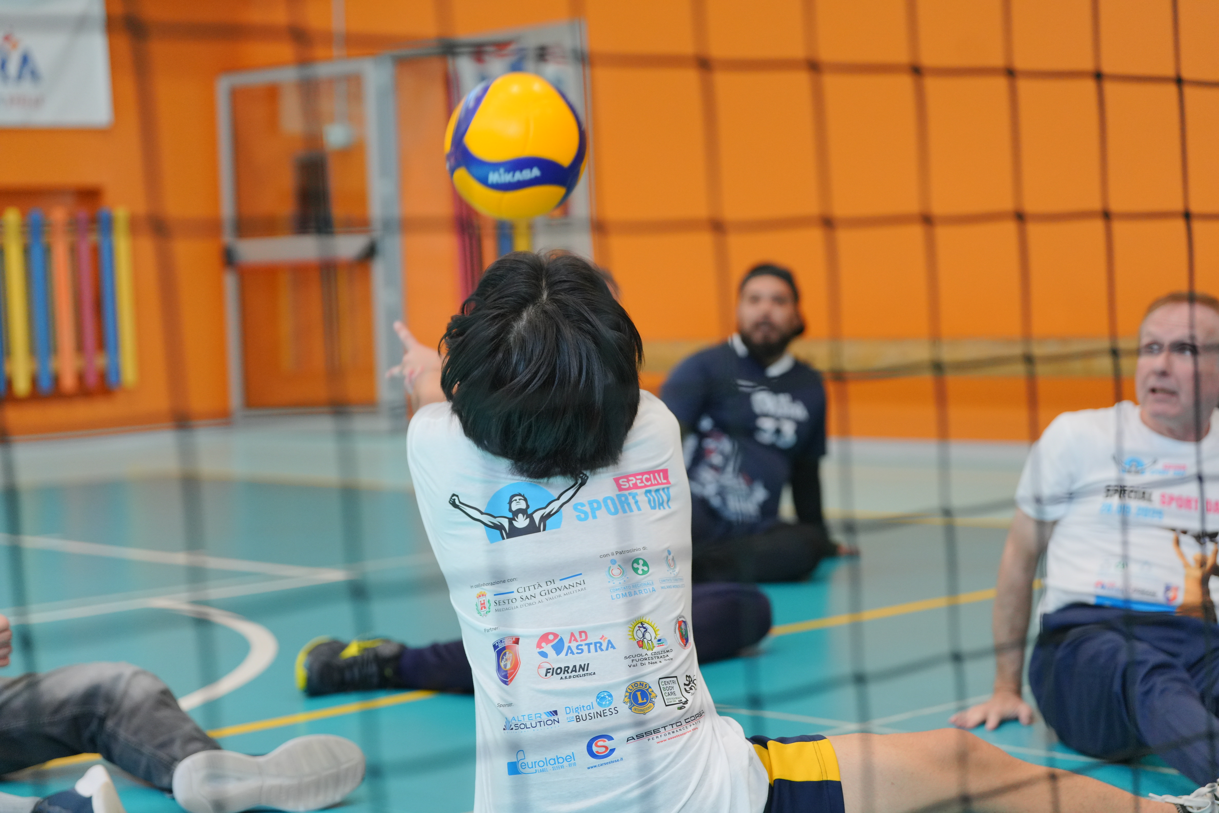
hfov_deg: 28.8
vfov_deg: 19.5
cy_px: 406
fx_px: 2370
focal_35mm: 70
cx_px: 610
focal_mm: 70
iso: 1600
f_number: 3.2
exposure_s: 1/640
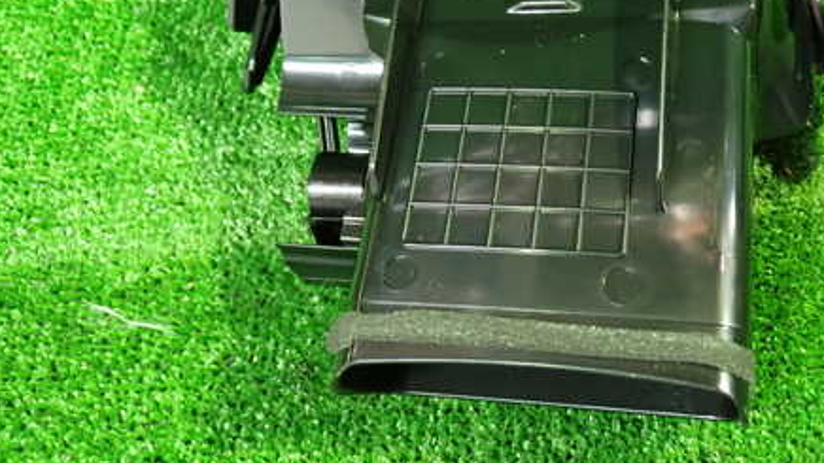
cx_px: 558
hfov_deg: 44.7
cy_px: 110
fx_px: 983
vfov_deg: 26.1
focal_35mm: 45
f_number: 2.3
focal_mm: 5.4
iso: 800
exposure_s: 1/25
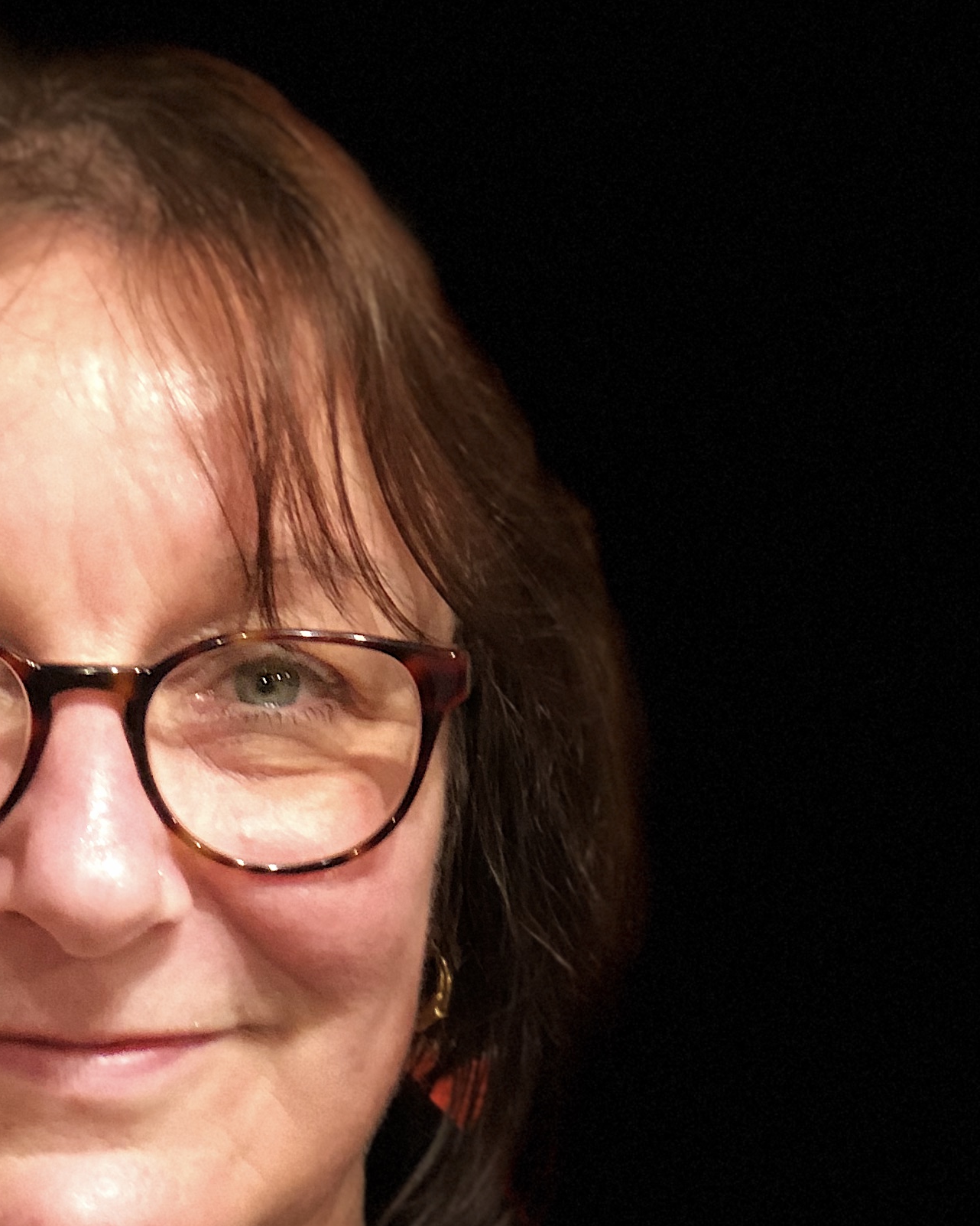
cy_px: 1380
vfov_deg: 13.5
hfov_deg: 11.0
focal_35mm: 140
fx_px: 5075
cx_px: 144
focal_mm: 6.6
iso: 160
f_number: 2.8
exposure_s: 1/33
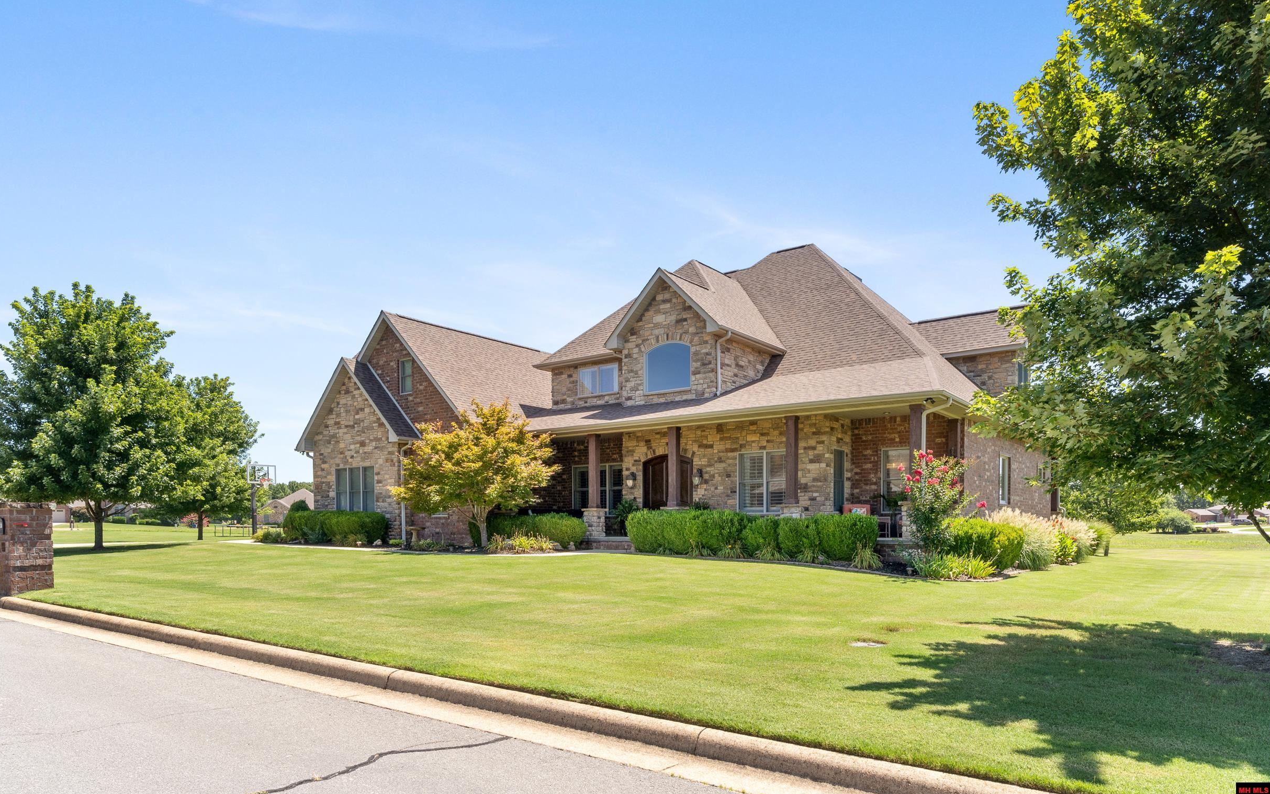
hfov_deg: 80.3
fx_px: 752
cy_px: 361
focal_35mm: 22
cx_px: 617
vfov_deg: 55.5
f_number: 9
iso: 200
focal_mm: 13.8
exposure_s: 1/80
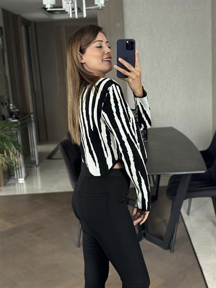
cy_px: 144
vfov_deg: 39.6
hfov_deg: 30.3
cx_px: 108
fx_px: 399
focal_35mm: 48
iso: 400
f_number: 1.78
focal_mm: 6.86
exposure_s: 1/55
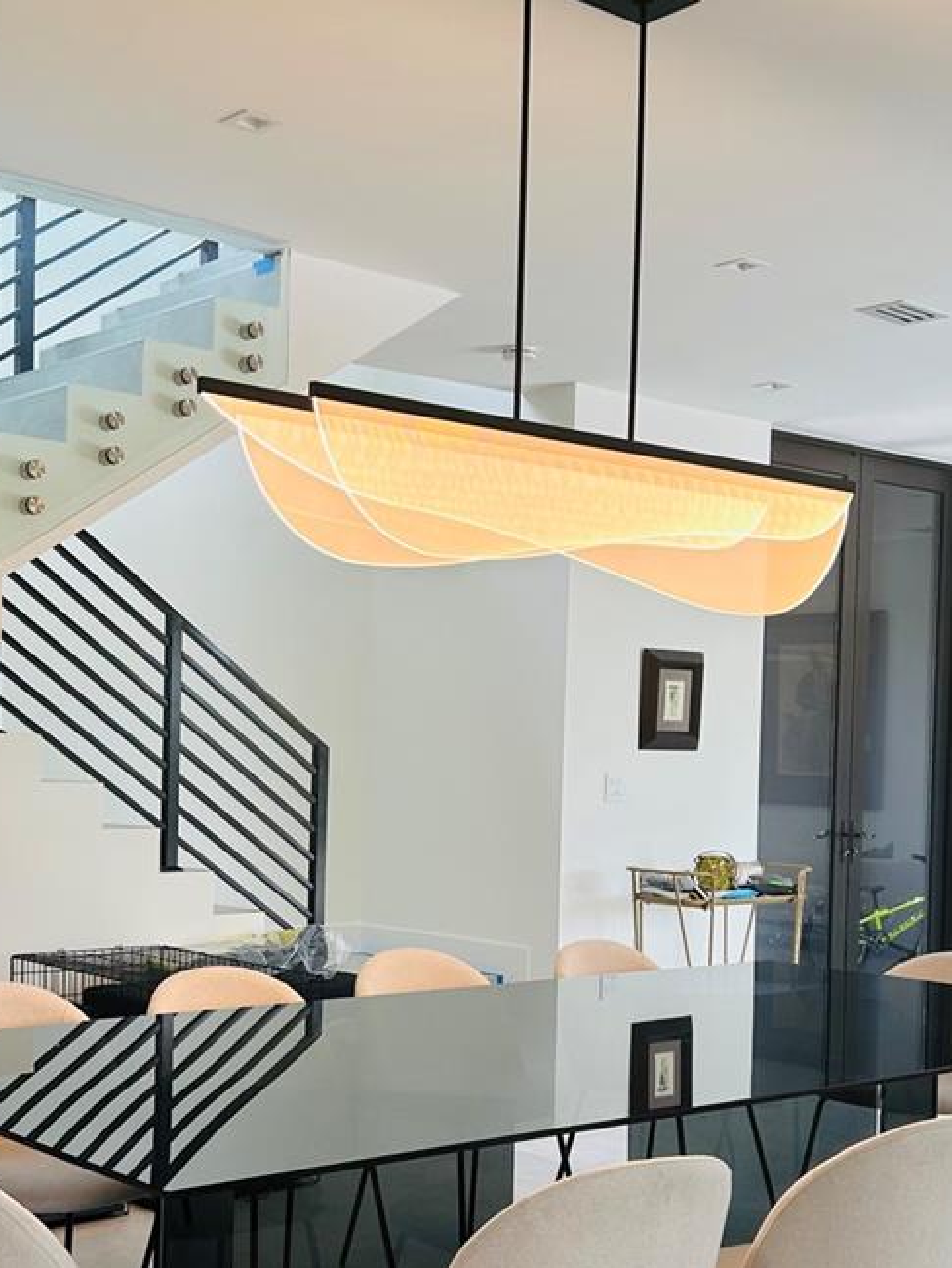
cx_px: 380
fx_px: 1759
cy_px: 794
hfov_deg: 30.2
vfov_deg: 39.4
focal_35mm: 48
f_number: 1.5
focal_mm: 5.7
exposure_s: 1/163
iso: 50
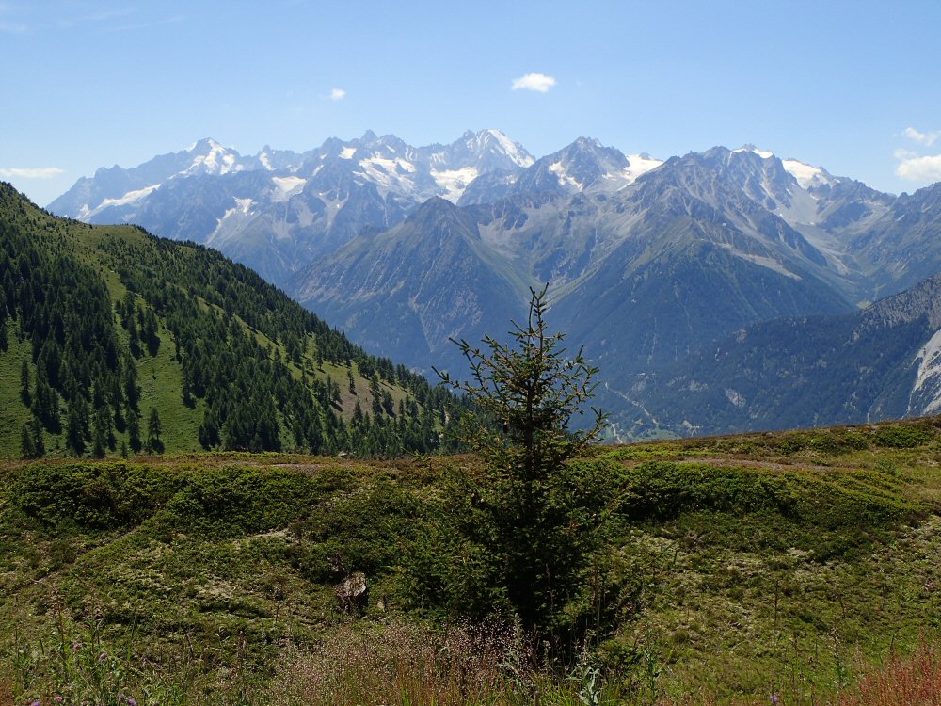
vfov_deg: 37.7
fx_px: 1033
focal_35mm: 38
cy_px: 353
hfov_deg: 49.0
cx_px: 470
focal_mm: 6.86
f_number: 3.5
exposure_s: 1/800
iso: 100
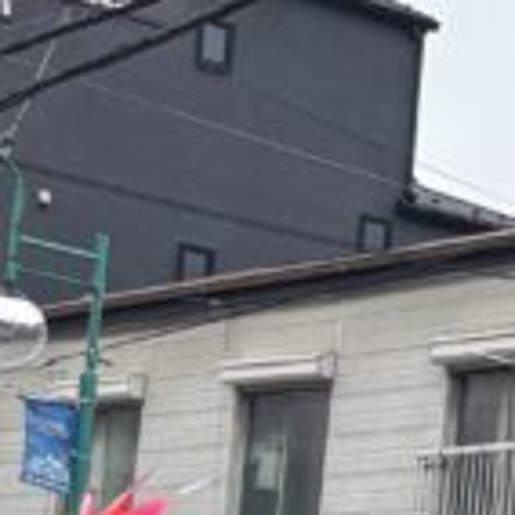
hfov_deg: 8.9
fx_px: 2794
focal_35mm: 166
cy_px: 841
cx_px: 1443
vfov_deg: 10.1
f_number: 1.6
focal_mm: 5.96
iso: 50
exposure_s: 1/288
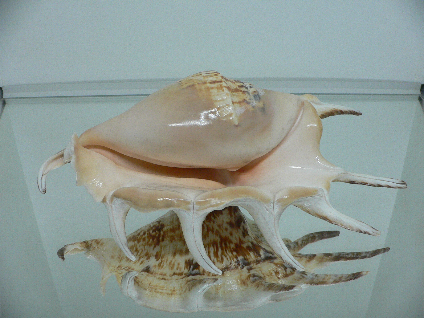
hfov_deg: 52.6
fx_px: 429
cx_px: 212
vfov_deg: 40.7
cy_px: 159
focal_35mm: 35
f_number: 2.8
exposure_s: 1/60
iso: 200
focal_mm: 4.6
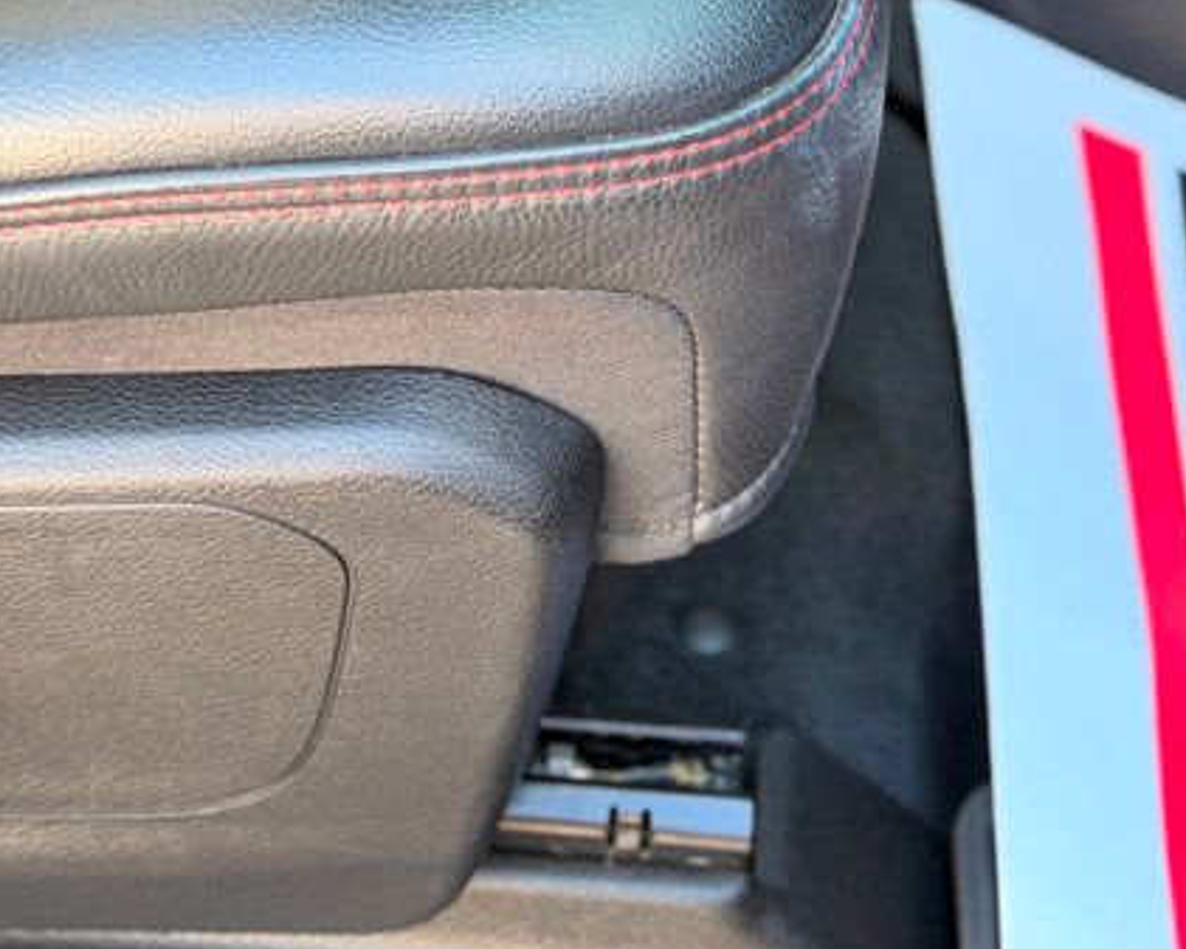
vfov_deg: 13.3
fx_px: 4002
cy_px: -70
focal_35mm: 114
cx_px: -23
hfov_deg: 16.5
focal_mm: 6.76
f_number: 1.78
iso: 100
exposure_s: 1/68
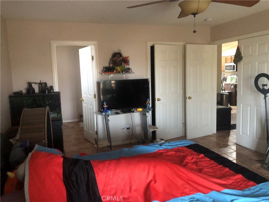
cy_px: 101
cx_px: 134
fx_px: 218
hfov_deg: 63.4
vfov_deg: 49.7
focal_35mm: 28
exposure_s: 1/5
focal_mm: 3.99
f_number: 1.8
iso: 100
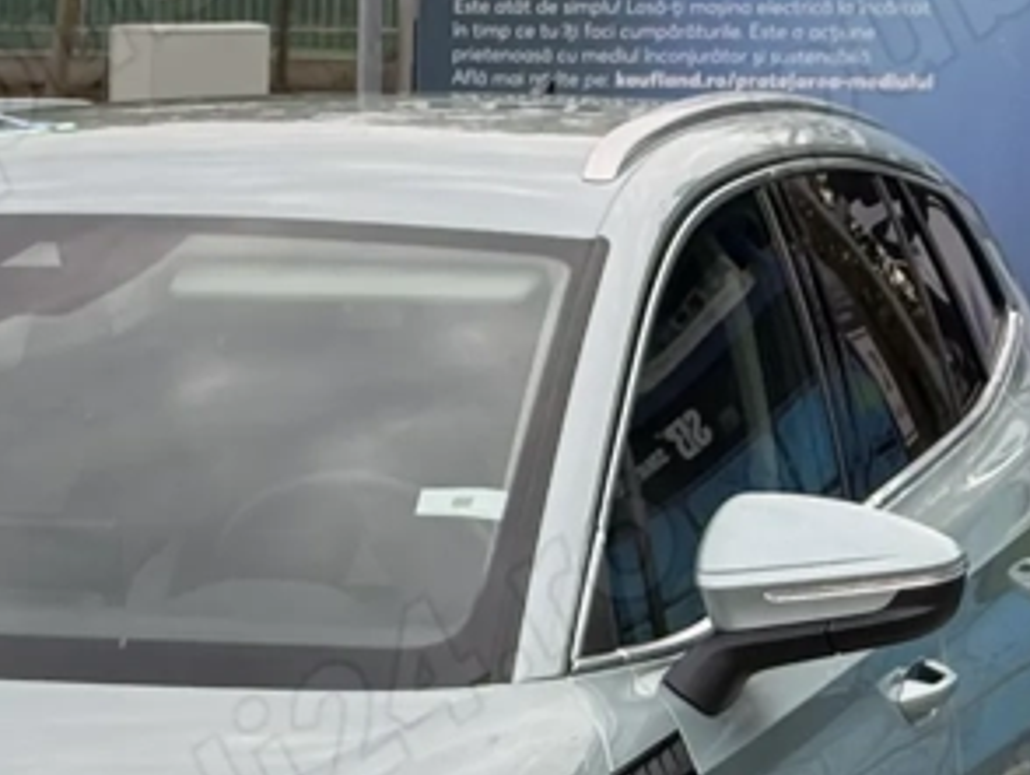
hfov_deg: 11.9
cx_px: -112
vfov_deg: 9.0
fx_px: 4854
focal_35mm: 163
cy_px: 835
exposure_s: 1/173
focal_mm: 6.76
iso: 64
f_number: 1.78
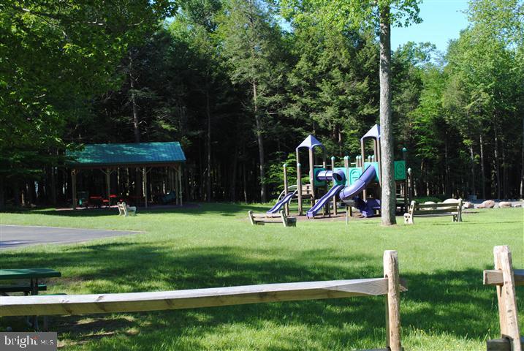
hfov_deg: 37.8
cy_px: 176
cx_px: 262
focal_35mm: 52
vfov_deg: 25.8
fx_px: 765
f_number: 8
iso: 100
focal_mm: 35
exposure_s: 1/80
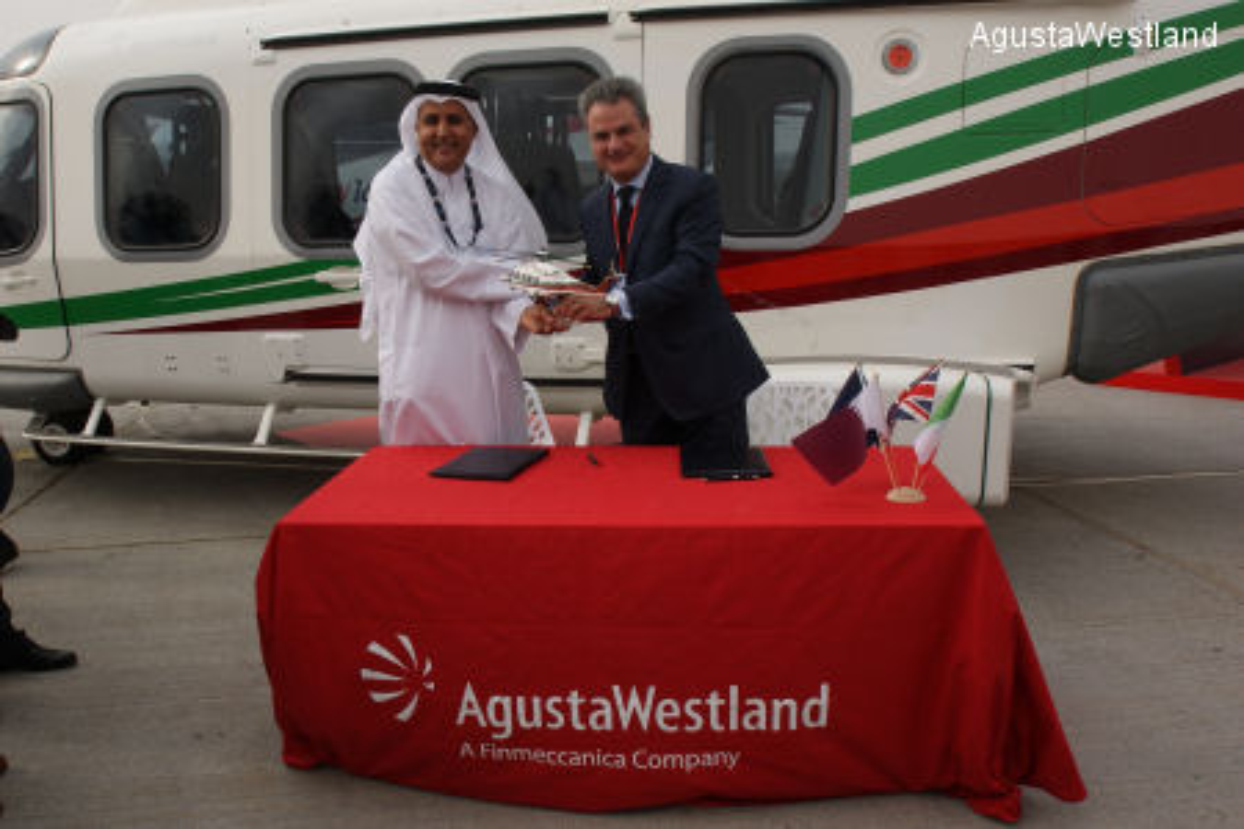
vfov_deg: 47.9
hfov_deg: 67.4
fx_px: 933
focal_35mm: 27
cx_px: 622
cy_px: 414
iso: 100
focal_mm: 18
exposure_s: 1/160
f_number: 9
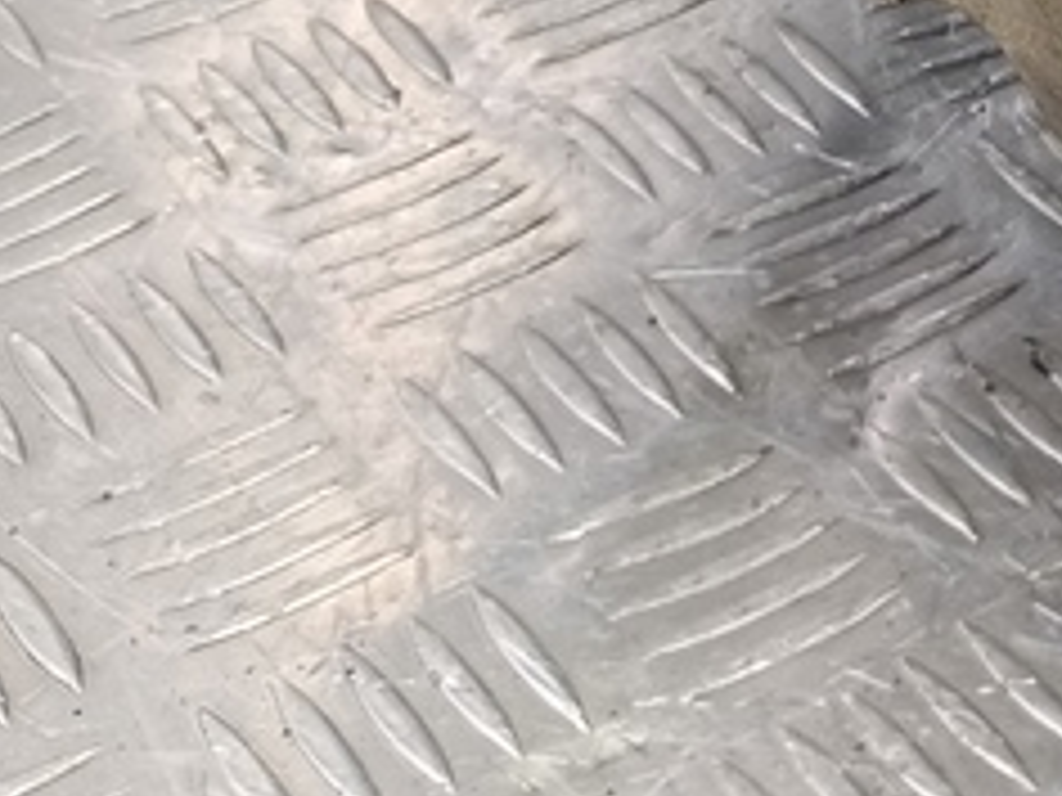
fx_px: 3068
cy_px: -805
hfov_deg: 15.5
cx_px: 2146
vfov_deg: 12.9
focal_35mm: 100
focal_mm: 4.11
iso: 226
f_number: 1.6
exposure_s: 1/50
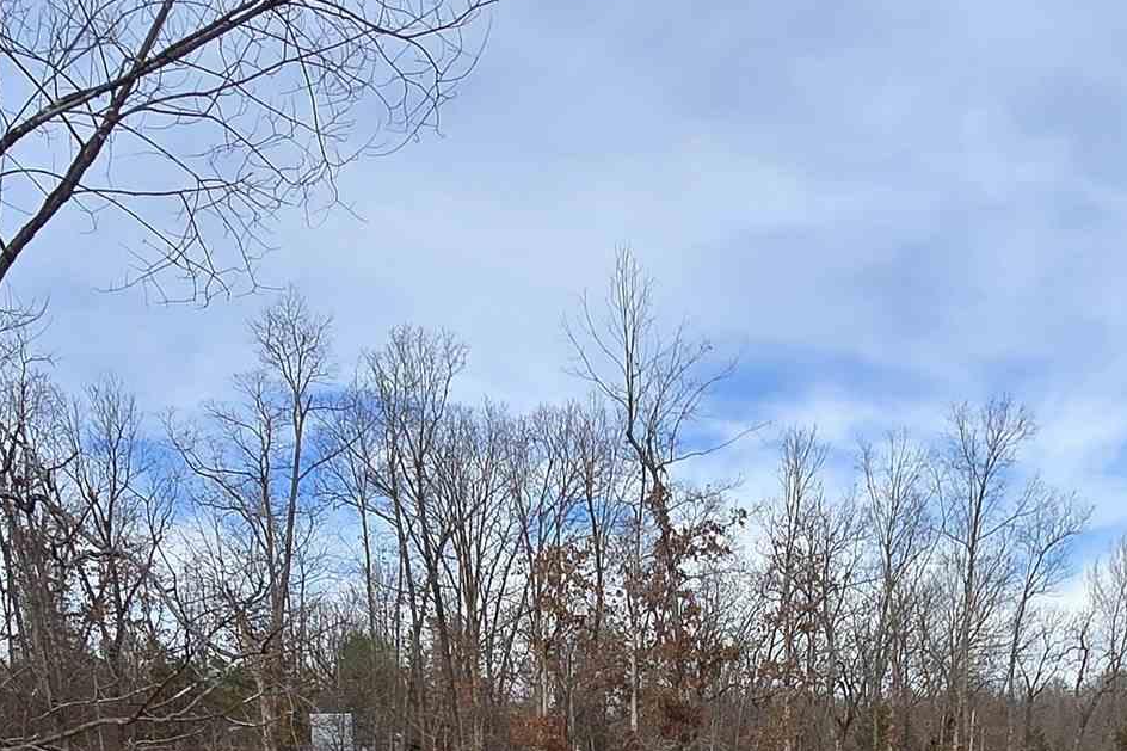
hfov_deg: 44.1
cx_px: 720
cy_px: 1032
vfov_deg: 25.3
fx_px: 1377
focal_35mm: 44
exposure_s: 1/671
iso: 50
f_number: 2.2
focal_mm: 2.2
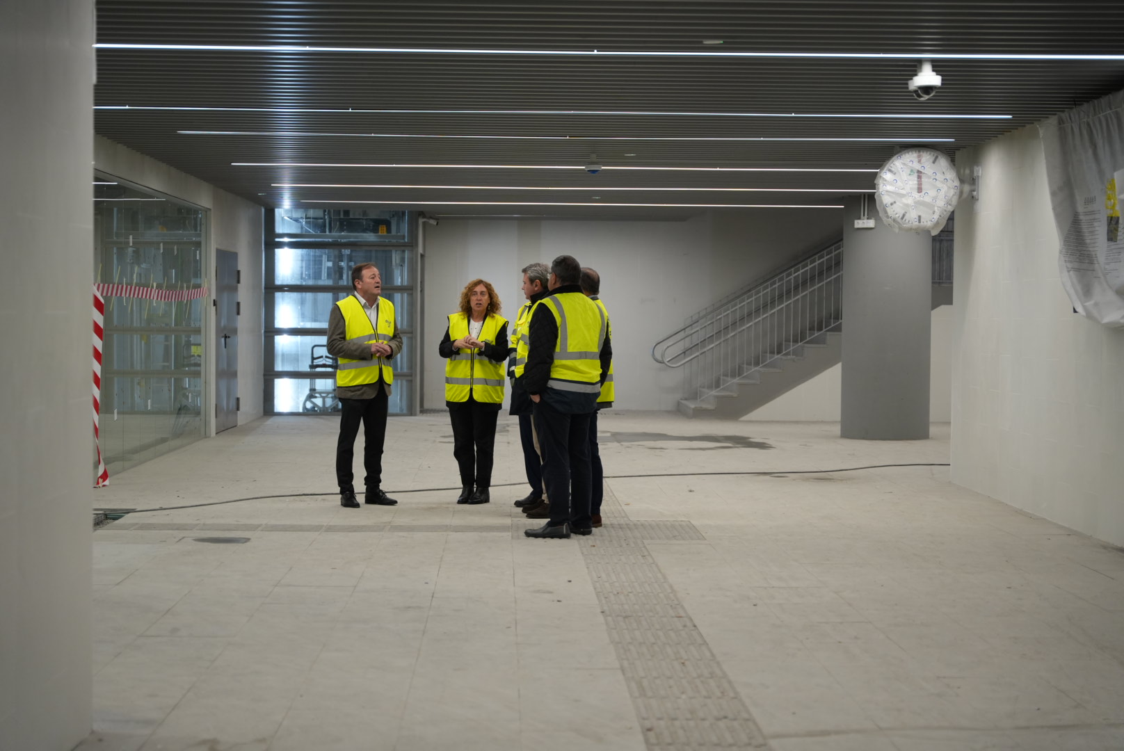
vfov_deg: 21.5
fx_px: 1978
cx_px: 562
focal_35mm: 63
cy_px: 376
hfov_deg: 31.7
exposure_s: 1/200
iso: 1250
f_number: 2.8
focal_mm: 63.3
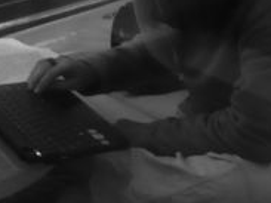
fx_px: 900
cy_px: 7
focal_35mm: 115
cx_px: 76
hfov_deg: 17.1
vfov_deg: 12.7
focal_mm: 4.6
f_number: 2.8
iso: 200
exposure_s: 1/13
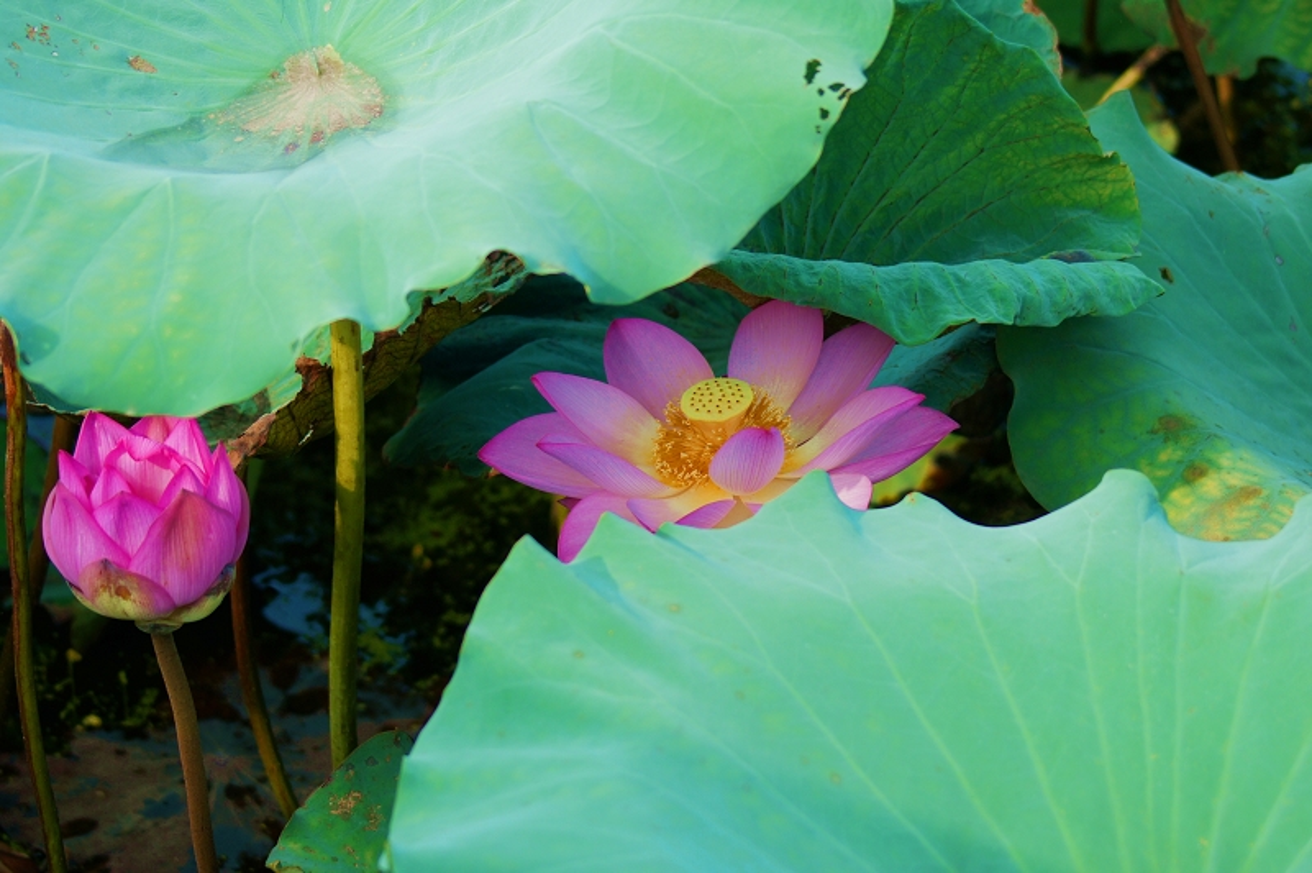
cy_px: 436
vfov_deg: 12.2
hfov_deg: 18.2
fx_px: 4097
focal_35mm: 112
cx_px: 656
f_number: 5
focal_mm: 75
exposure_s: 1/500
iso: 200
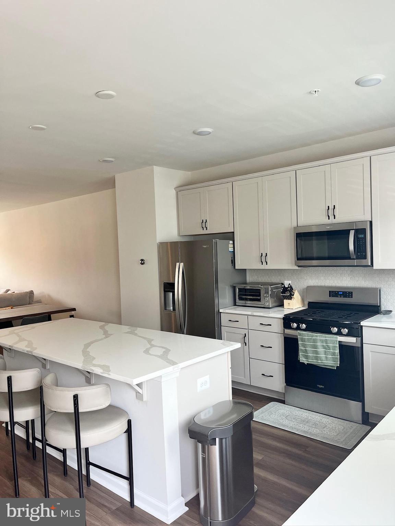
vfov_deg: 67.3
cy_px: 263
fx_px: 396
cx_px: 198
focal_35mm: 26
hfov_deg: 53.1
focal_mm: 5.1
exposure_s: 1/120
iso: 80
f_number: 1.6
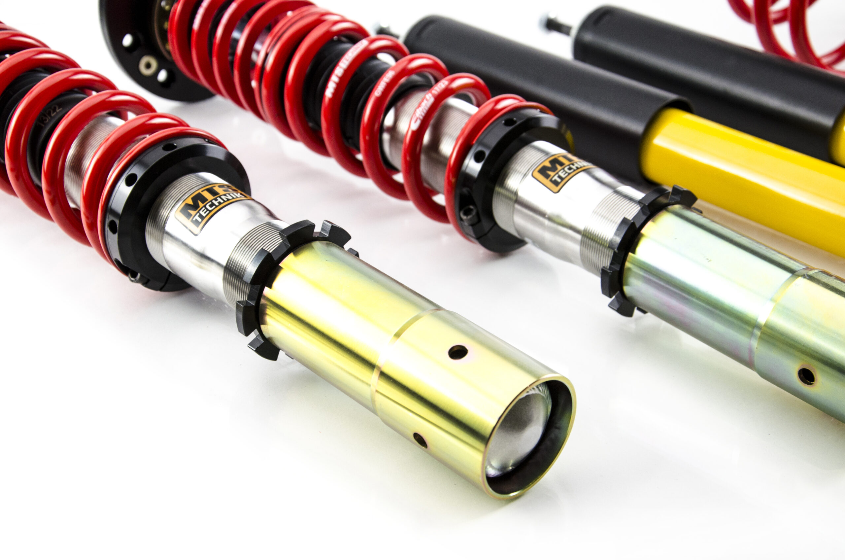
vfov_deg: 22.5
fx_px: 1406
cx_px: 422
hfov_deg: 33.5
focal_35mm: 60
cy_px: 280
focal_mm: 40
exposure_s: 1/125
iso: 400
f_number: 5.6
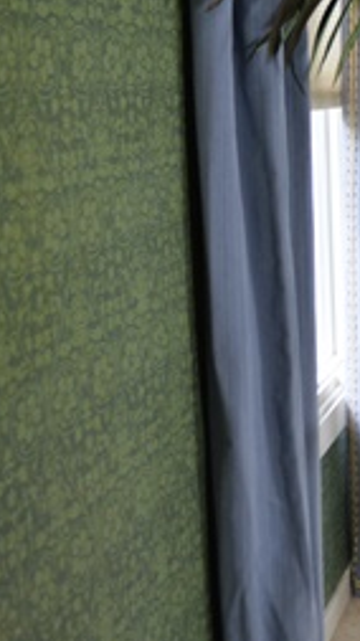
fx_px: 1139
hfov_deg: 15.9
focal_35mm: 67
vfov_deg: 31.4
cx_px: 593
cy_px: 253
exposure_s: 1/30
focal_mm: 18
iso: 800
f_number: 3.5
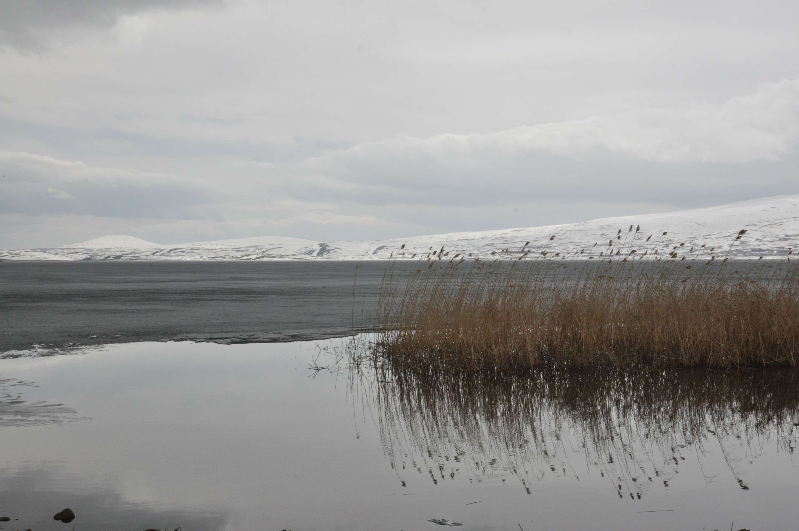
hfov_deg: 41.2
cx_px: 400
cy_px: 266
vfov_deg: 28.0
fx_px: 1064
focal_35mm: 48
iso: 800
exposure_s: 1/1000
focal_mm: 32
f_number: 16
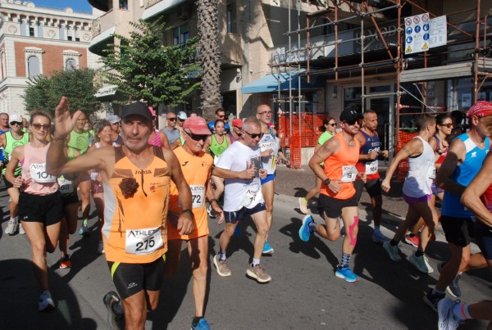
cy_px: 165
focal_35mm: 33
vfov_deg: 40.2
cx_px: 246
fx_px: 452
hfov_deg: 57.1
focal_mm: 22
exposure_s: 1/2000
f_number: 9
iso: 1000
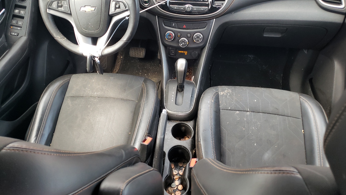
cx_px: 176
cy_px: 77
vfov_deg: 40.0
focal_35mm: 29
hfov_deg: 66.1
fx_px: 266
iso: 65
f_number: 1.5
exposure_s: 1/120
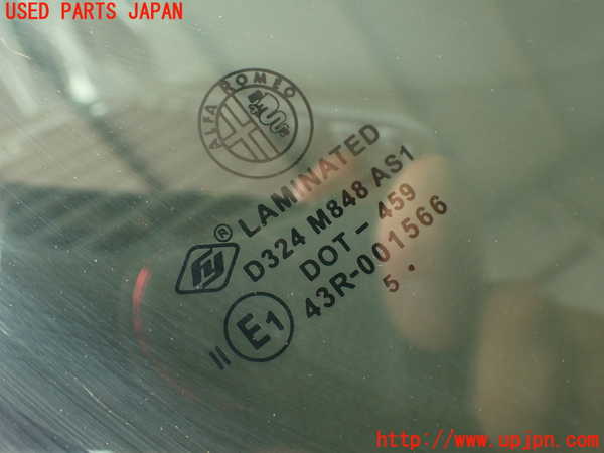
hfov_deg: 51.4
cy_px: 226
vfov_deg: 39.7
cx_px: 302
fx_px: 628
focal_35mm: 36
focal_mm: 6.37
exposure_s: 1/40
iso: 200
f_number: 2.5
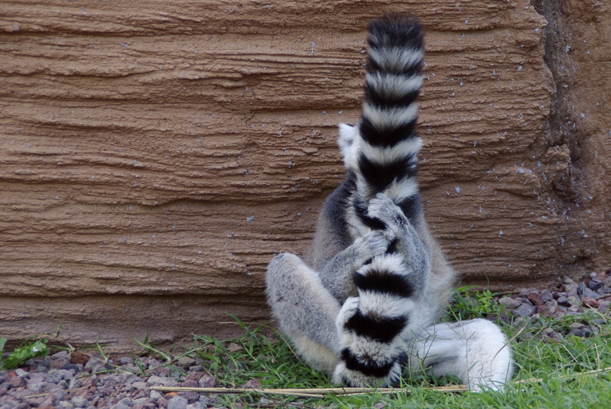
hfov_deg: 13.3
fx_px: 2617
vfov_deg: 8.9
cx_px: 306
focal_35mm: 154
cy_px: 204
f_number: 5.6
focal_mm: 103
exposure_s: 1/50
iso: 100
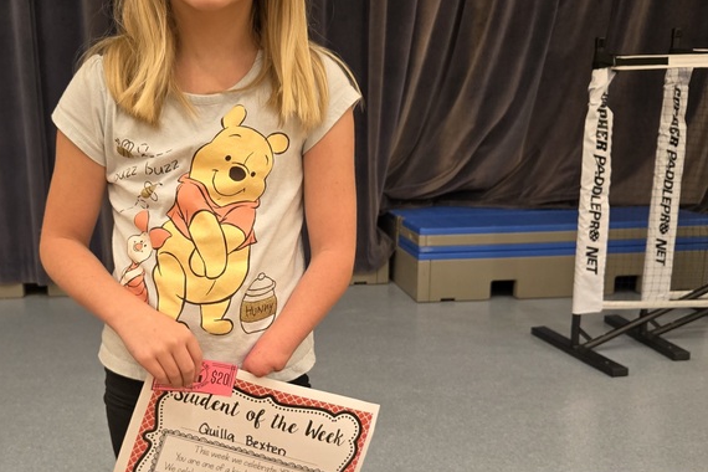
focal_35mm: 43
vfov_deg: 30.9
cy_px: 325
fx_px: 846
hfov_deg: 44.7
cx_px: 232
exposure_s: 1/120
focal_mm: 5.4
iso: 400
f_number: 1.8
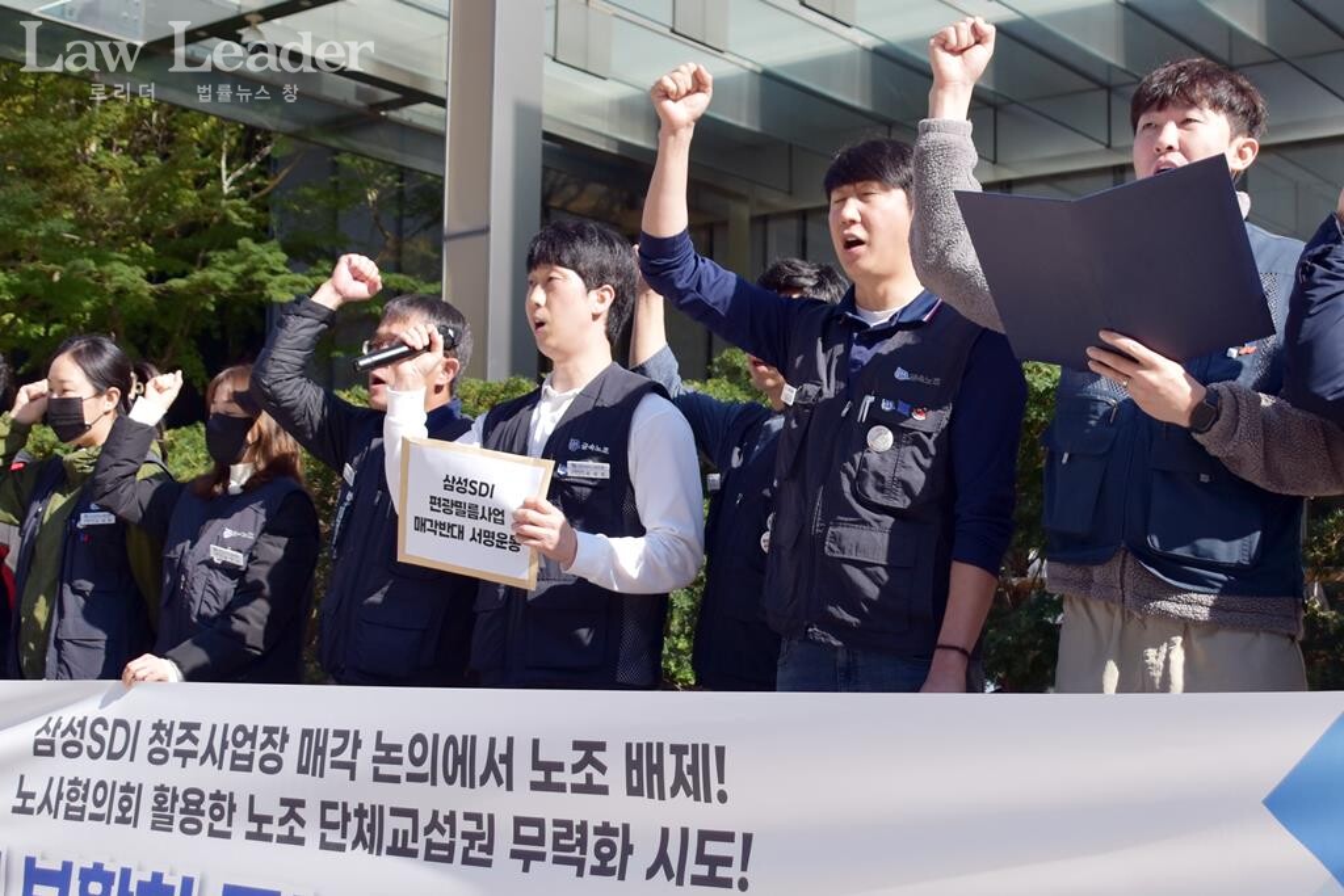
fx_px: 1008
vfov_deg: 47.9
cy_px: 448
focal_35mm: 27
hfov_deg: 67.4
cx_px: 672
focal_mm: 18
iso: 100
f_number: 3.5
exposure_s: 1/1000
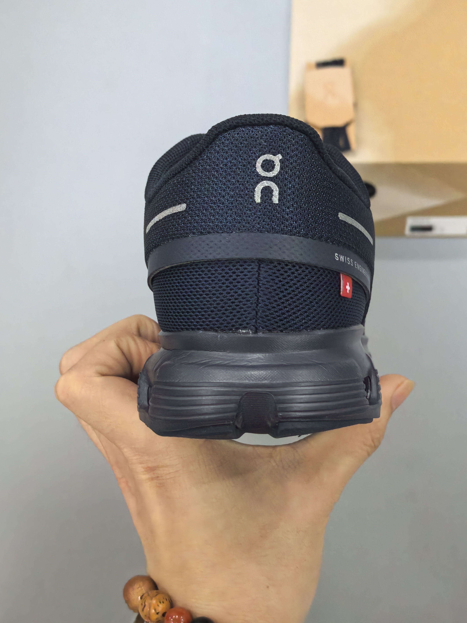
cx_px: 251
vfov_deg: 34.9
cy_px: 281
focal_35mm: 55
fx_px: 989
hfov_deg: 26.6
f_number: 2
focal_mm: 5.75
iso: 1000
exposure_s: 1/160
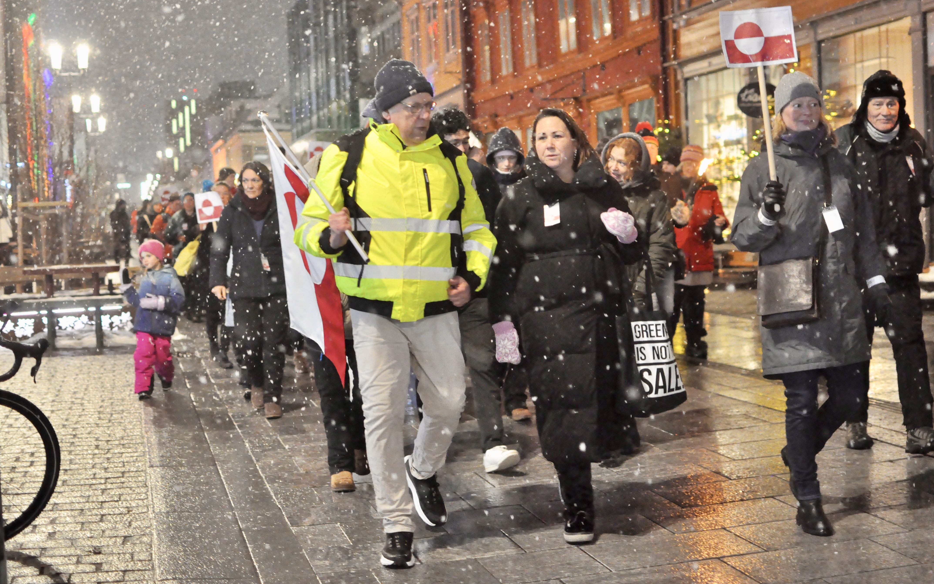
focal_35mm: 54
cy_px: 303
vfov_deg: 24.2
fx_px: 1362
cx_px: 467
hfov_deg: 37.8
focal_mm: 35
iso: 3200
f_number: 1.8
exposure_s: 1/160
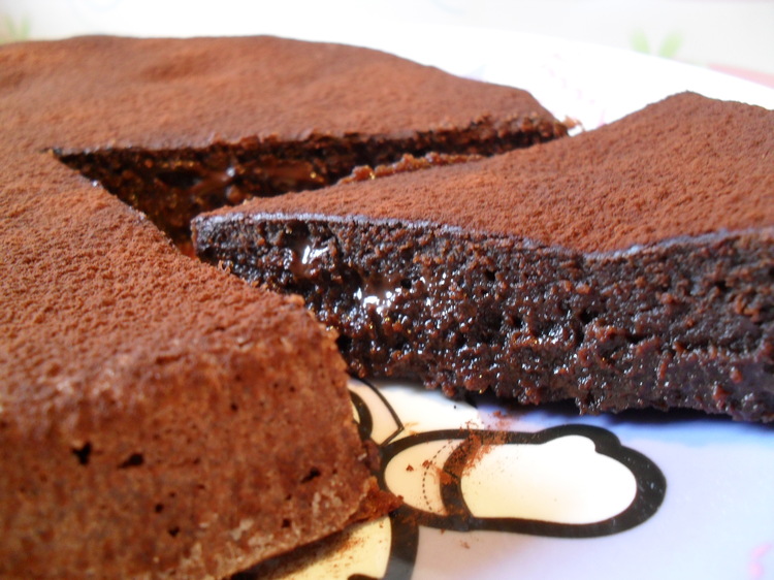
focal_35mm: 35
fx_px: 782
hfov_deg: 52.6
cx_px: 387
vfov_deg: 40.7
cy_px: 290
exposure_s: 1/15
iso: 200
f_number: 3.2
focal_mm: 6.3
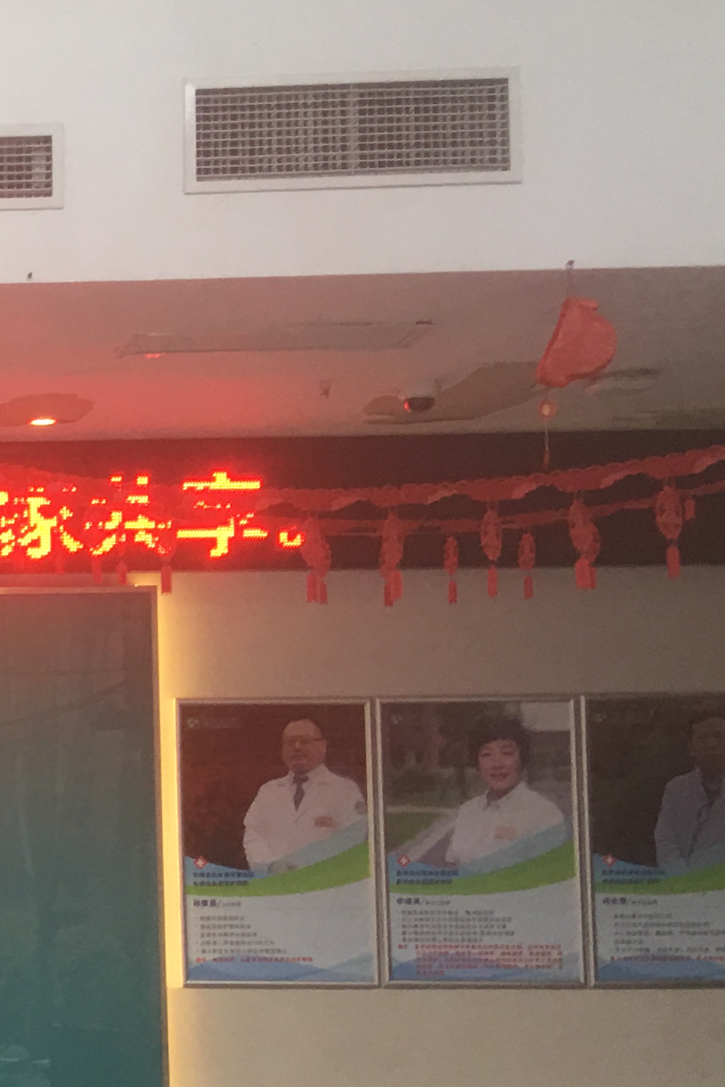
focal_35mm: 85
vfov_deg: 23.8
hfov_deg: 14.4
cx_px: -526
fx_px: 2568
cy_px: 719
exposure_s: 1/33
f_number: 2.2
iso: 25
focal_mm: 4.15
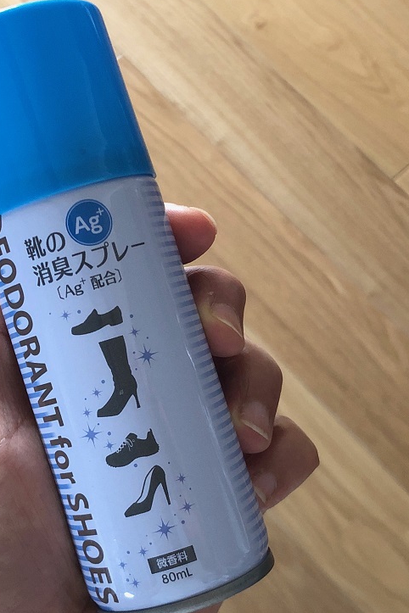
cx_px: 140
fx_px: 1005
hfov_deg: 22.9
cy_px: 309
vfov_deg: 33.9
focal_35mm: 59
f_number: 1.8
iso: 64
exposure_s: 1/15
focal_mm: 3.99
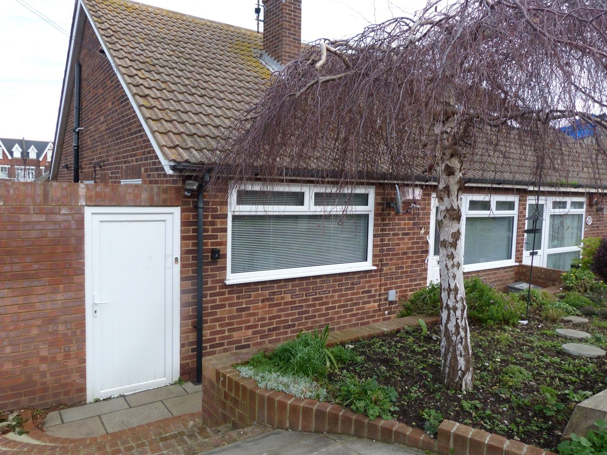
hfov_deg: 69.4
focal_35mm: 25
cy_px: 228
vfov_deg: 54.9
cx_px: 304
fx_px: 438
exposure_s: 1/100
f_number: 3.6
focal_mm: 4.5
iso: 80
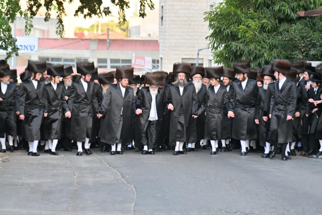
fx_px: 1073
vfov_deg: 11.4
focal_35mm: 120
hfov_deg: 17.1
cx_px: 161
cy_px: 108
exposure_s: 1/160
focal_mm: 120
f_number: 4
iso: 160
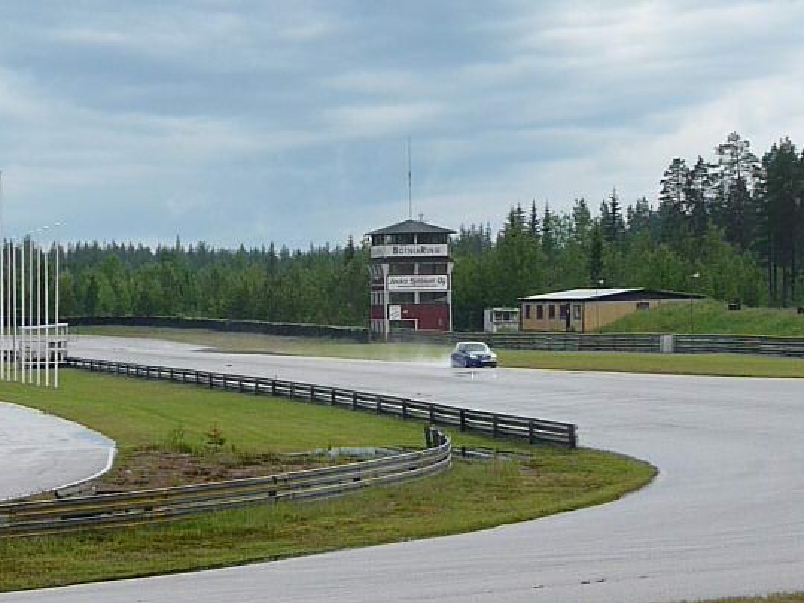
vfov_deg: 12.1
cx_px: 363
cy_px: 310
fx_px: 2834
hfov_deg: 16.1
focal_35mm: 122
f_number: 11
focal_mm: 17.5
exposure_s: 1/250
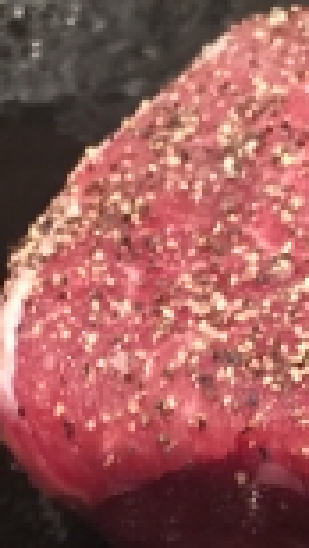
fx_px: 1902
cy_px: 591
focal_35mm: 131
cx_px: 71
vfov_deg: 15.9
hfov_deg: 9.3
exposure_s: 1/10
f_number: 2.2
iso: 125
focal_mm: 4.15
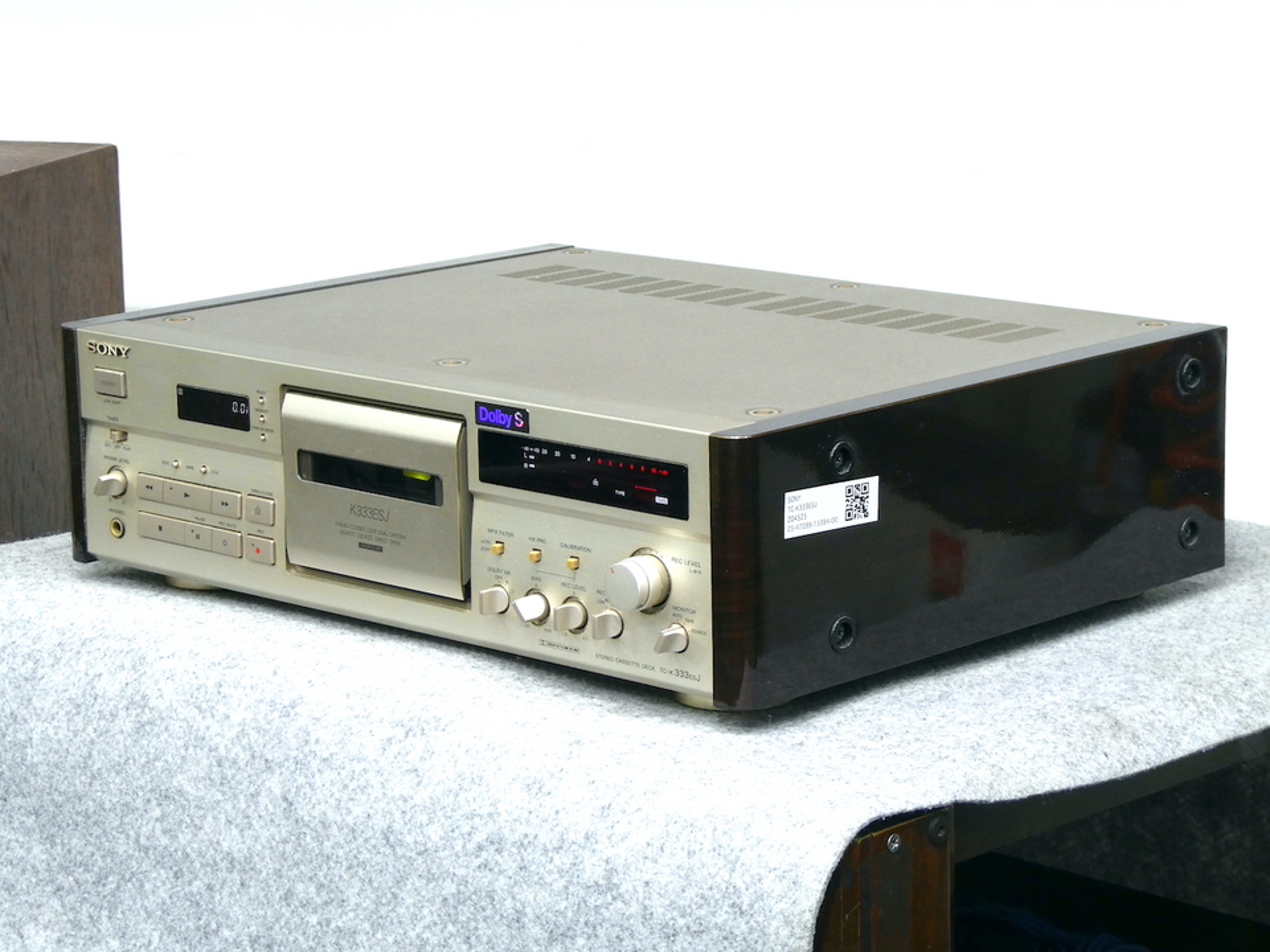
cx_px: 635
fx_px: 3595
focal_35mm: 98
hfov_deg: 20.0
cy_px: 476
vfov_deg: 15.1
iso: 200
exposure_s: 1/10
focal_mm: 17.5
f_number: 5
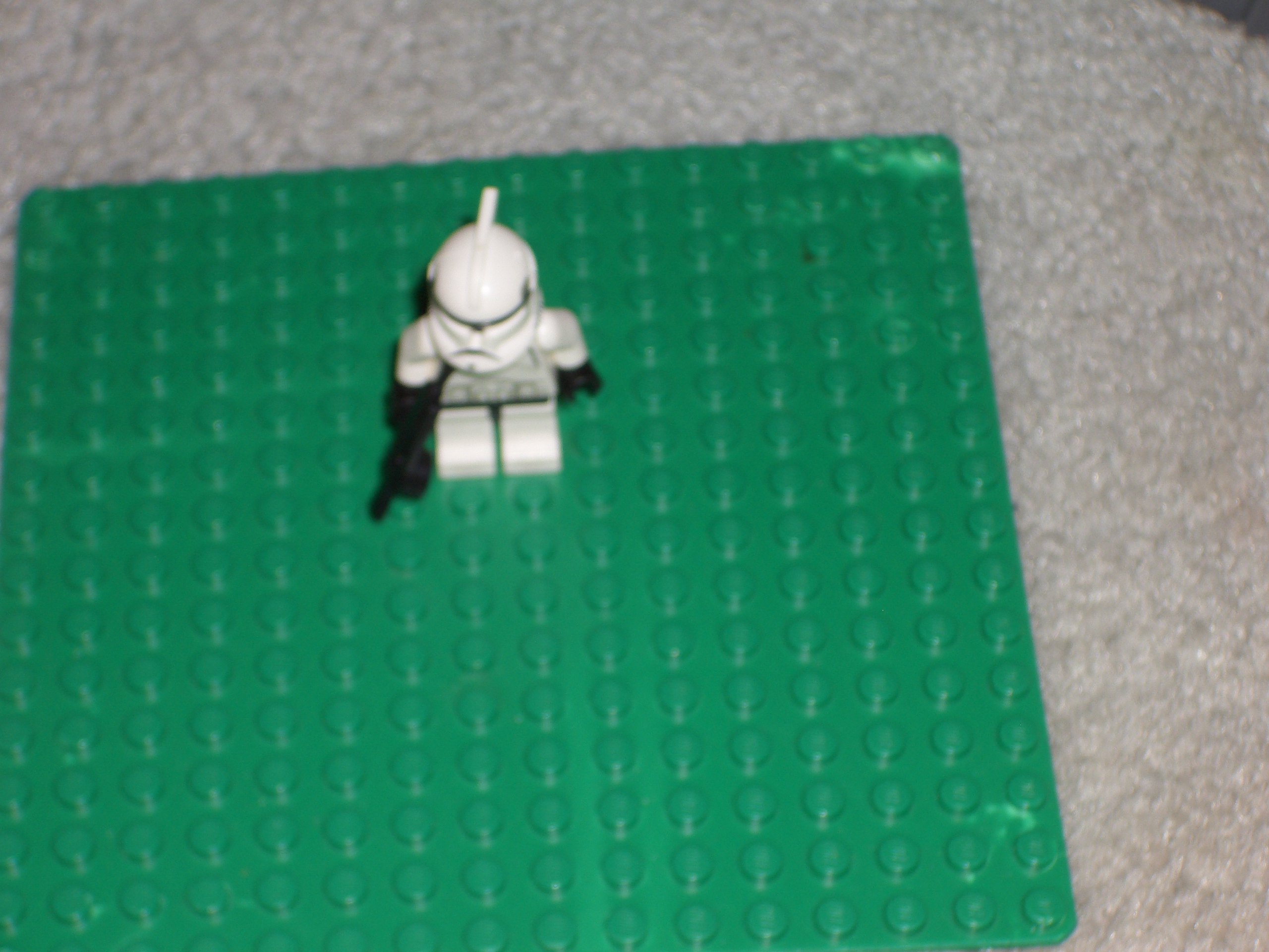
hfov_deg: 18.7
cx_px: 634
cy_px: 476
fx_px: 3849
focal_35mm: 105
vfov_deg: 14.1
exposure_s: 1/60
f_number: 4.8
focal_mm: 17.4
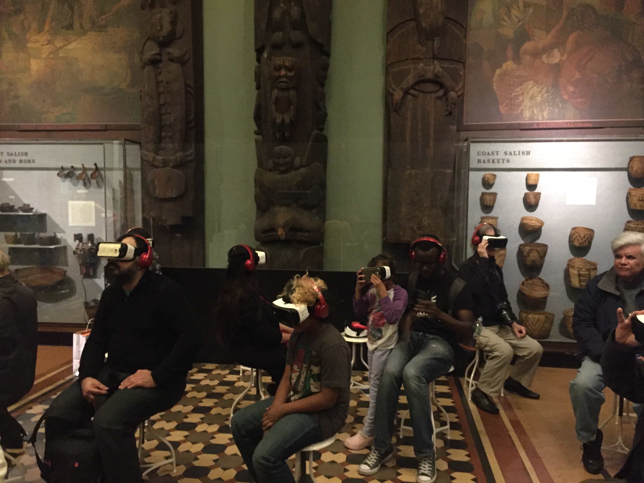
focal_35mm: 29
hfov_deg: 61.7
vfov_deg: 48.2
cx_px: 322
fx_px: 540
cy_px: 242
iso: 1000
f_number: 2.2
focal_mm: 4.15
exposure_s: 1/15
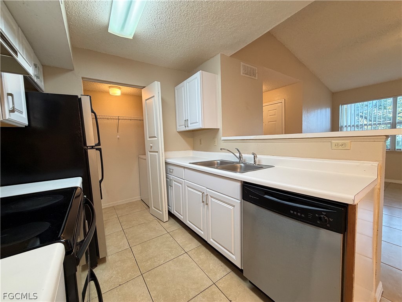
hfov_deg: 102.1
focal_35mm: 14
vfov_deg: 85.7
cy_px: 151
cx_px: 201
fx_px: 163
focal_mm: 2.22
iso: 200
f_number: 2.2
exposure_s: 1/60
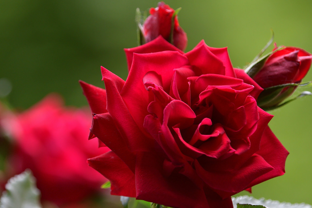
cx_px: 138
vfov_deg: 3.7
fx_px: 3259
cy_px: 125
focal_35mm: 376
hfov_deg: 5.5
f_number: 4
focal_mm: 200
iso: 220
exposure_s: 1/160
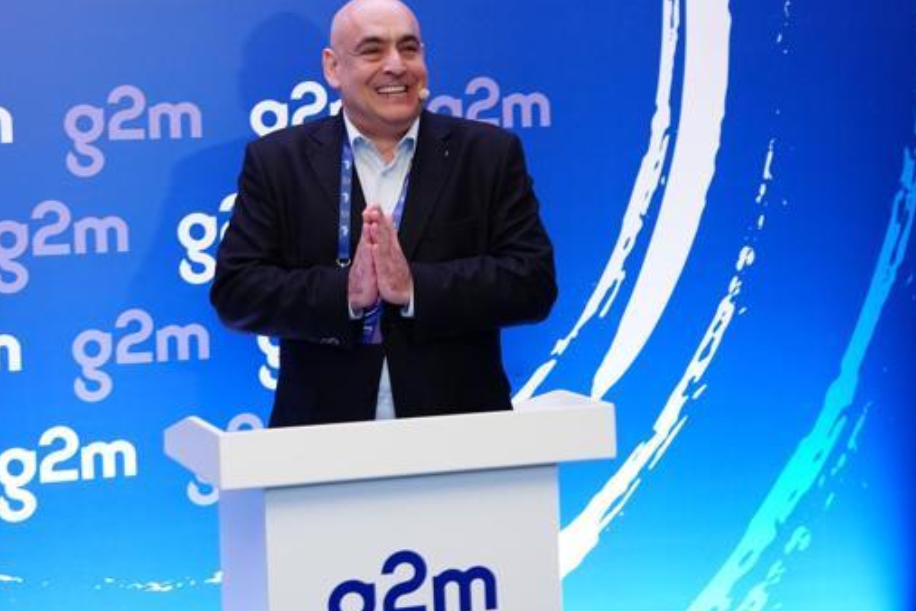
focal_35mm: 82
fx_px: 2086
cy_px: 202
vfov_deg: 16.6
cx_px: 394
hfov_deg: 24.7
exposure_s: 1/100
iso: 640
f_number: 3.2
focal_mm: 54
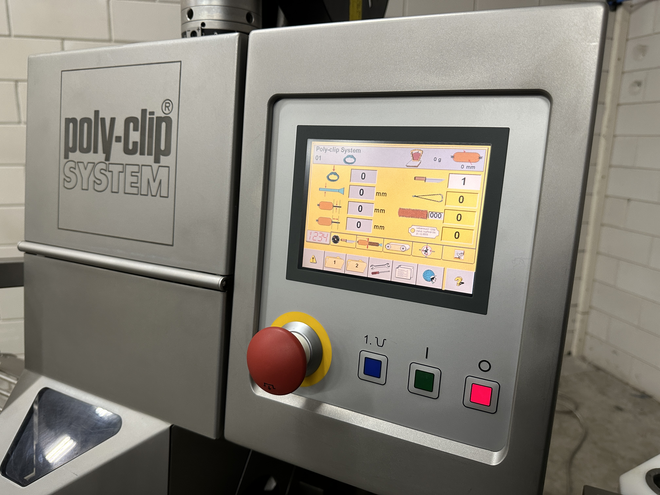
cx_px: 330
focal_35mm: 24
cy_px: 248
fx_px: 458
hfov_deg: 71.6
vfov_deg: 56.8
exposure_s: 1/50
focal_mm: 6.86
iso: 250
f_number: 1.78
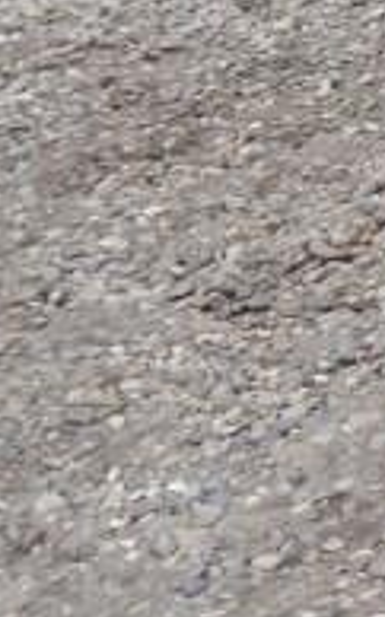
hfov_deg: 6.6
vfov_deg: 12.9
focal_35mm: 157
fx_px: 2640
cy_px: -165
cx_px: 1550
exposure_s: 1/100
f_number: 3.5
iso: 160
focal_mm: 14
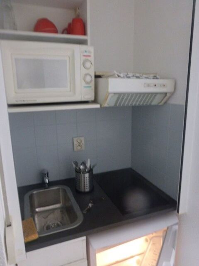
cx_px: 100
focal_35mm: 25
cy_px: 133
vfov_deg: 69.4
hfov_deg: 54.9
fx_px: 192
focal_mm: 4.3
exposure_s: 1/8
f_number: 3.3
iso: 400
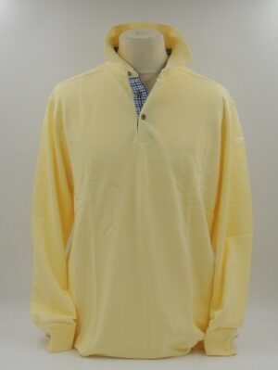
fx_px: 374
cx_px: 139
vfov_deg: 52.6
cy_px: 185
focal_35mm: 35
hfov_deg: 40.8
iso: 220
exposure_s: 1/250
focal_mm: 6.2
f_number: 3.3
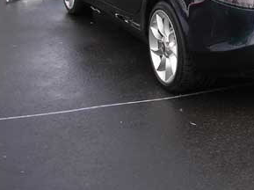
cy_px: 10
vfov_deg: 18.2
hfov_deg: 24.1
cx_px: 228
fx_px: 579
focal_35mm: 79
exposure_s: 1/354
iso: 100
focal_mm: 5.8
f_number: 2.8
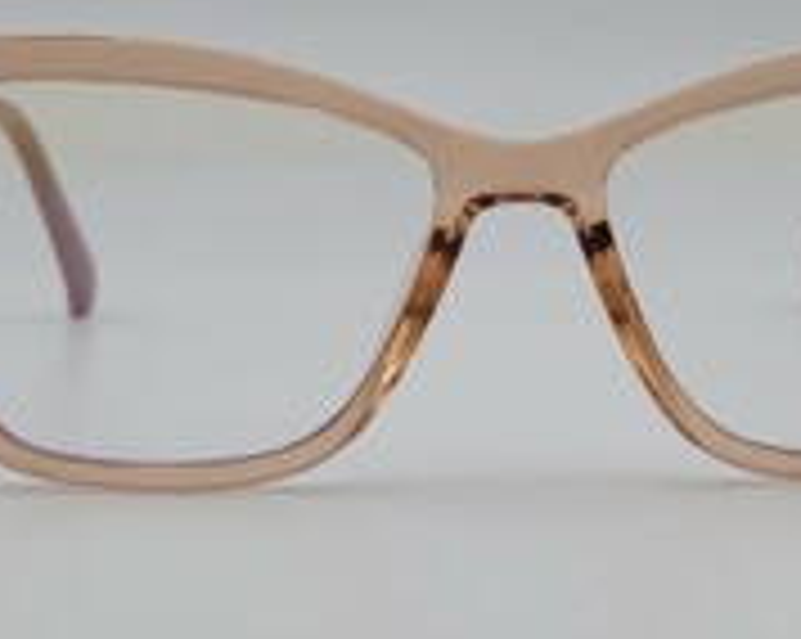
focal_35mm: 48
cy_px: 160
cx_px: 531
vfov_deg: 30.9
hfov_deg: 38.4
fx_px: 1137
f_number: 1.8
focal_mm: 5.23
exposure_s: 1/1531
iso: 40
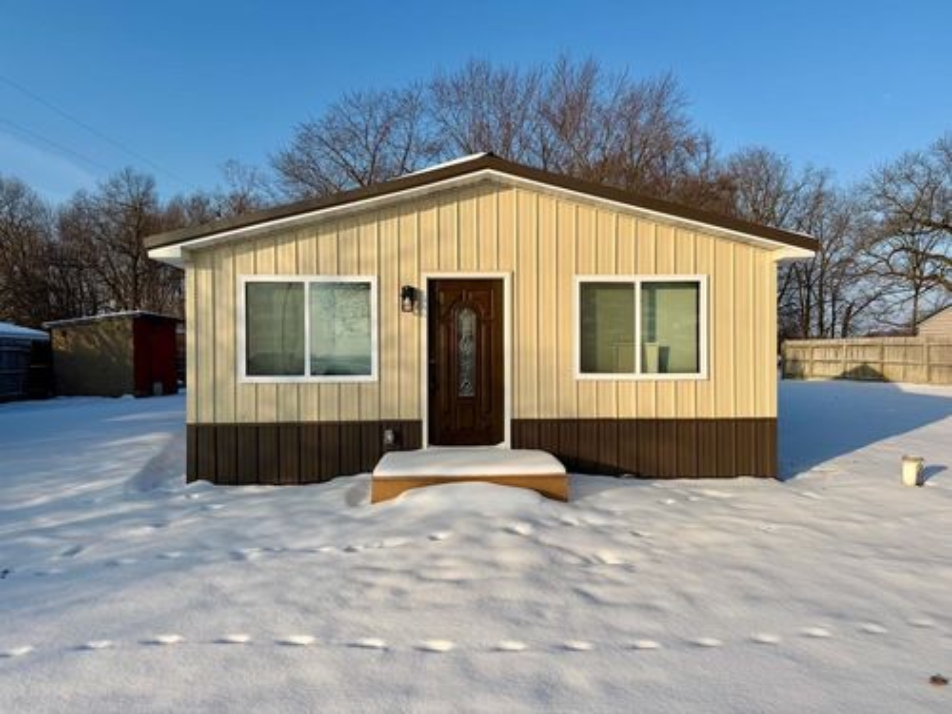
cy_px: 357
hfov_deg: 71.6
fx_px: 660
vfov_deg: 56.8
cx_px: 476
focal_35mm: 24
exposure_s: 1/5714
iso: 80
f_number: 1.78
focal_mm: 6.76
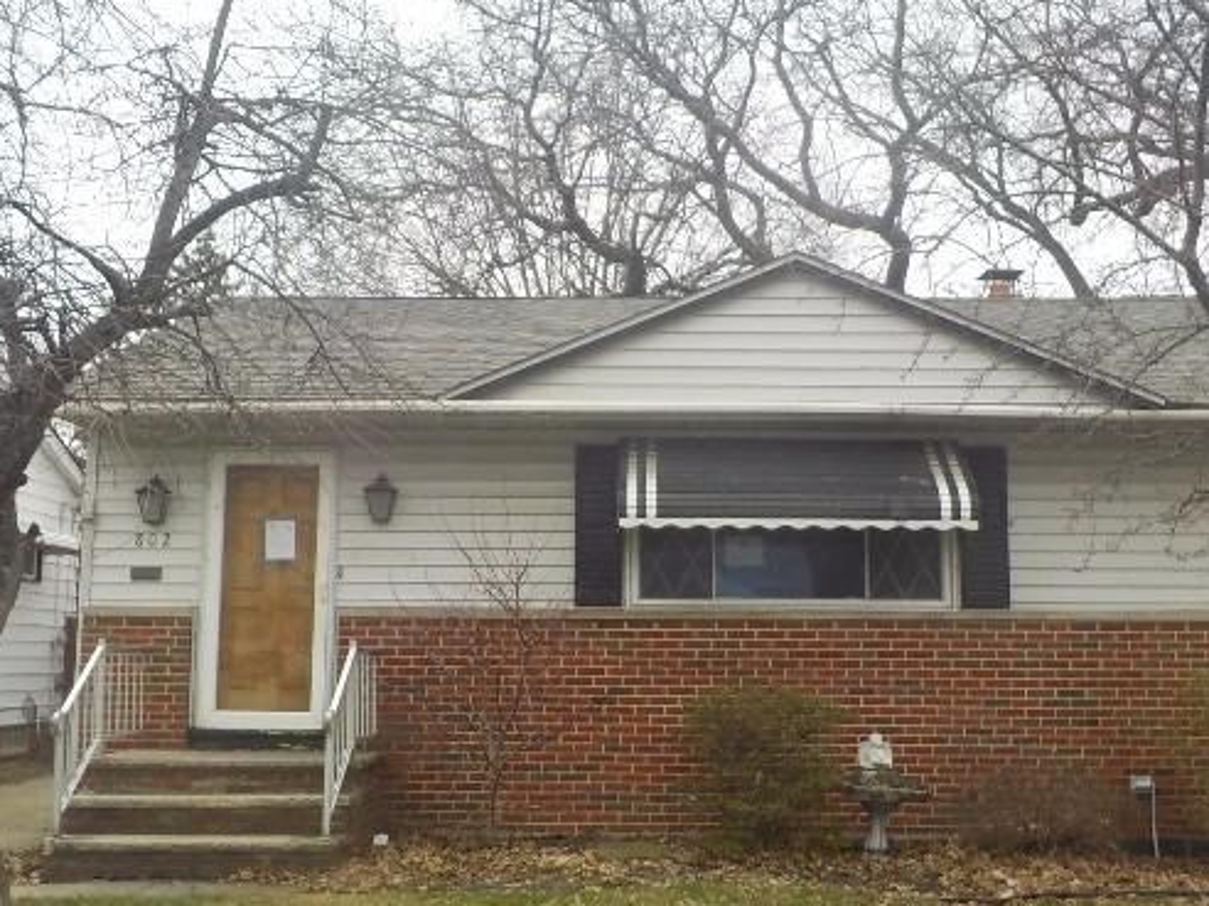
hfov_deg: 47.9
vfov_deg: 36.8
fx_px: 1362
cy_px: 474
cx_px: 624
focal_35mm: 39
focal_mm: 4.1
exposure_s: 1/500
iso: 125
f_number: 3.3
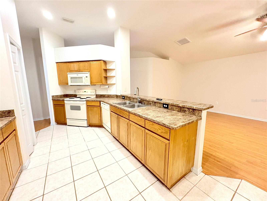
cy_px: 100
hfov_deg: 102.1
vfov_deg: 85.7
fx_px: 108
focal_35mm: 14
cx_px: 134
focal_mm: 2.22
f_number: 2.2
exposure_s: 1/60
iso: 250
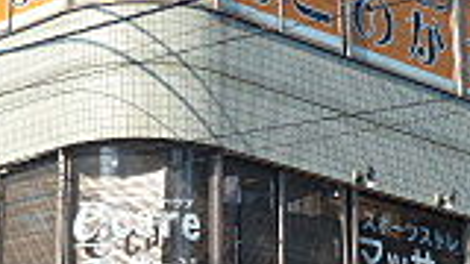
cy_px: 267
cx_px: 147
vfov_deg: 11.0
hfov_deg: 19.6
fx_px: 1358
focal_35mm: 109
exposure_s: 1/800
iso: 100
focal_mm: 4.5
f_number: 3.1
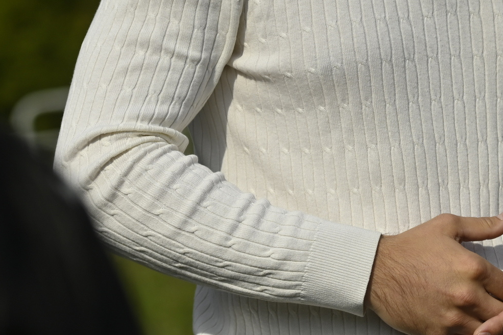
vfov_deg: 5.0
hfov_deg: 7.5
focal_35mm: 273
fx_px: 3813
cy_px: -79
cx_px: 492
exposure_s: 1/8000
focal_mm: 105
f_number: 4
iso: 160
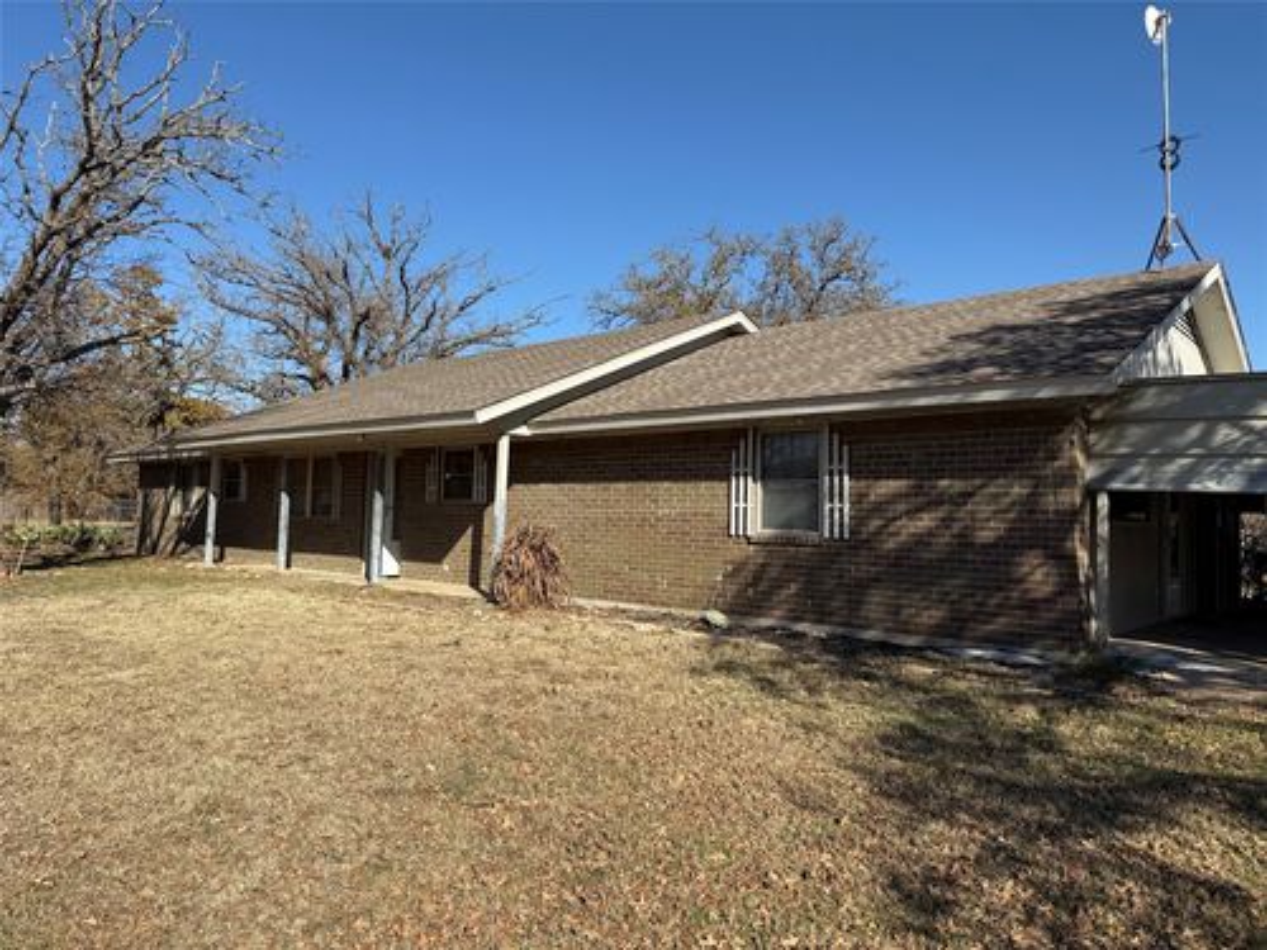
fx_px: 878
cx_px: 634
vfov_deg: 56.8
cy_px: 475
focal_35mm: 24
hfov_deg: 71.6
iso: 80
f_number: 1.78
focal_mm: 6.76
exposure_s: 1/4405
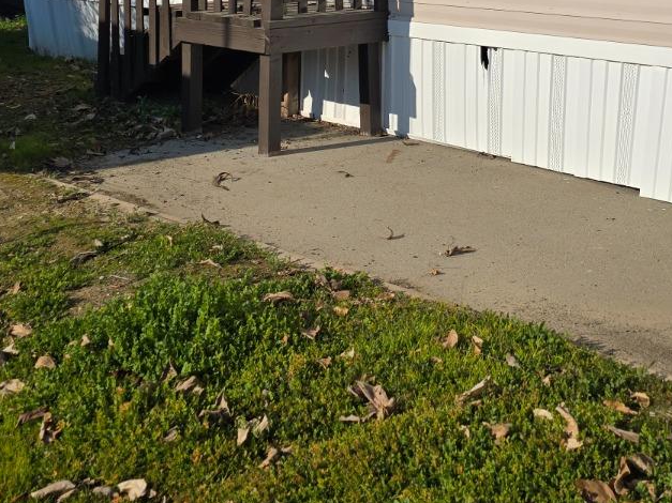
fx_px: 1068
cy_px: -88
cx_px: 373
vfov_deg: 24.3
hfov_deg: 34.9
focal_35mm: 55
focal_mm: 6.3
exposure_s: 1/1668
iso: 12
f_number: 1.7
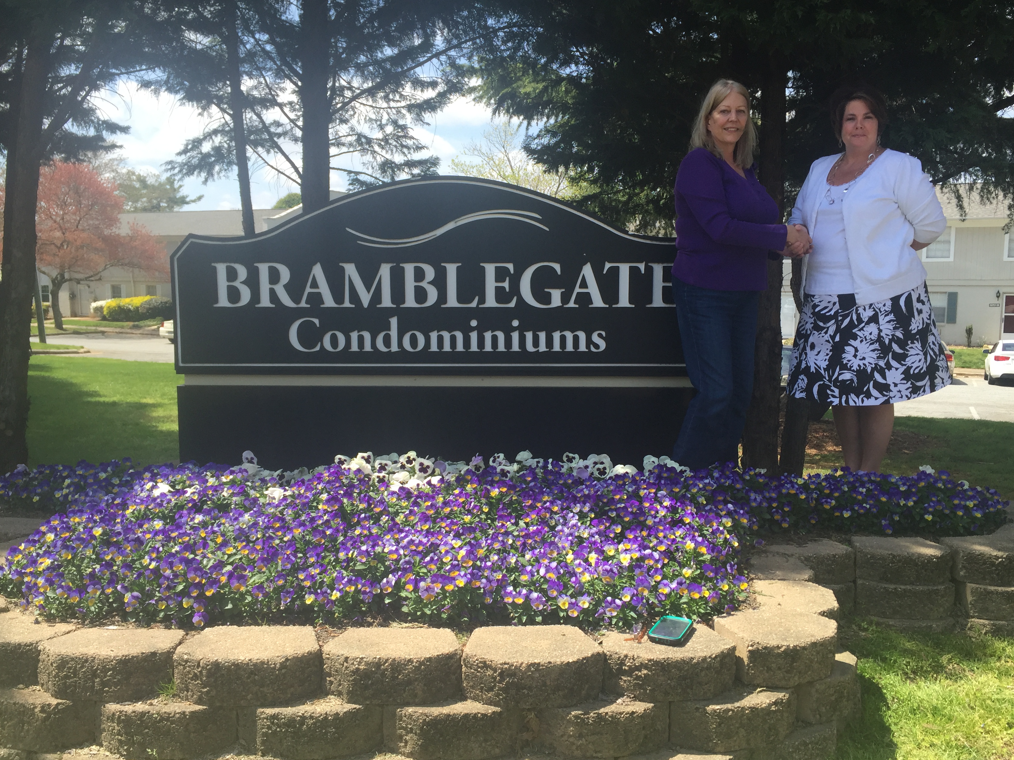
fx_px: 879
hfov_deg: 60.0
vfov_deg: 46.8
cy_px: 389
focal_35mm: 30
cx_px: 512
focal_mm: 4.15
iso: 32
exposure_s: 1/842
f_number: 2.2
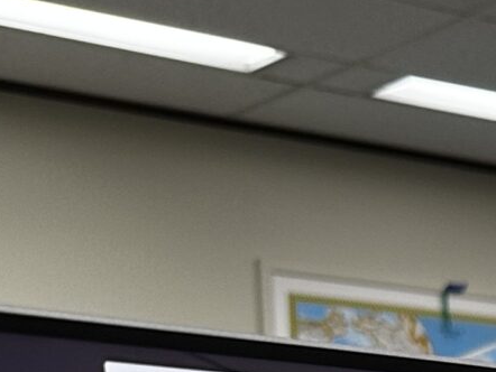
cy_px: 939
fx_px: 1993
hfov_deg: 12.2
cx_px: 1053
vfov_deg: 9.4
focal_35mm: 139
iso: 125
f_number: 1.78
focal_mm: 6.86
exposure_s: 1/60
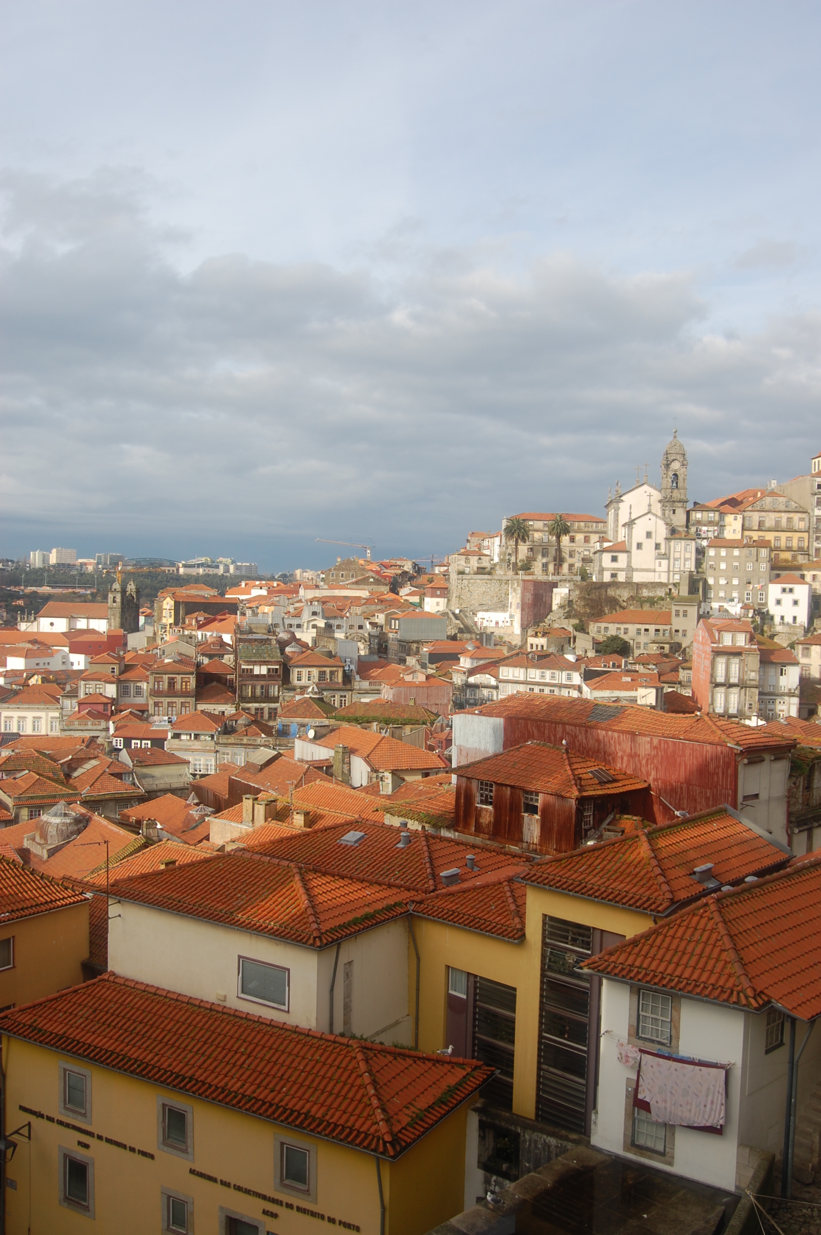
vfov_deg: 57.3
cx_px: 410
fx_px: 1131
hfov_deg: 39.9
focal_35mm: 33
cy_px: 618
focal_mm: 22
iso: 200
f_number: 8
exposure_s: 1/250
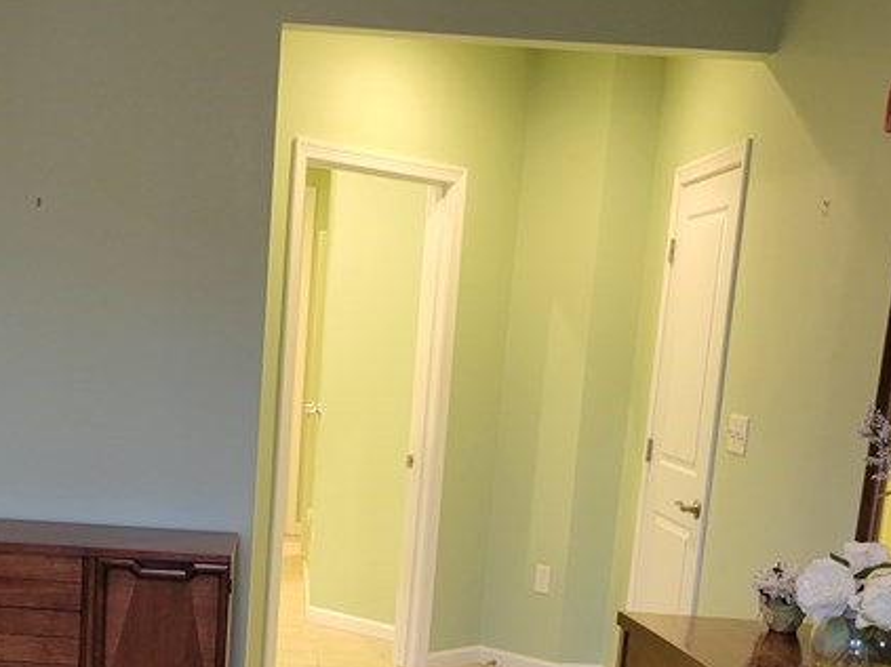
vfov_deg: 22.3
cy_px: 684
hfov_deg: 30.6
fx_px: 1621
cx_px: 326
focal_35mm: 63
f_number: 1.8
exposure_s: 1/40
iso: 200
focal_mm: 5.4
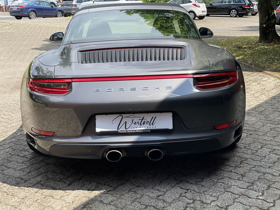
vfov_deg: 27.0
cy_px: 108
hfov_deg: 35.5
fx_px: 437
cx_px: 142
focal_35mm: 54
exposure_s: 1/905
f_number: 2
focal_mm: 6
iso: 32
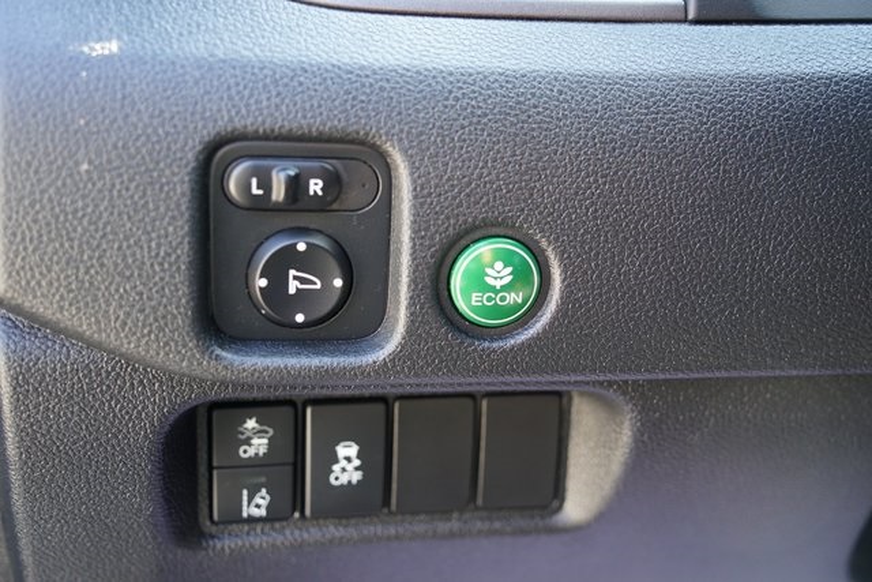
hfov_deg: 42.7
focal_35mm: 46
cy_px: 291
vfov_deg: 29.3
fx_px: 1114
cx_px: 436
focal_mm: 46
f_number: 4
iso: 640
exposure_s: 1/60
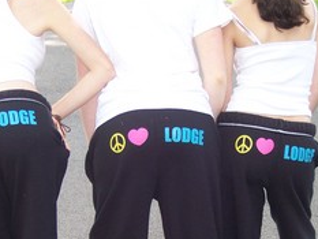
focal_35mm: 94
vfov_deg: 15.7
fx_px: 864
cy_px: 160
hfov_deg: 20.9
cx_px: 166
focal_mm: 9.6
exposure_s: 1/160
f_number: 3.6
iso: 160
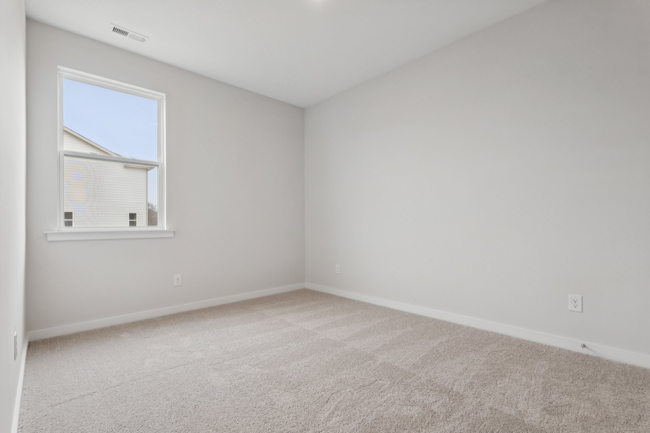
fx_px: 289
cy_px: 216
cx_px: 325
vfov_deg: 73.7
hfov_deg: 96.7
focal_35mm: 16
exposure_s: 1/50
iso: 640
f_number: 8
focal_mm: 16
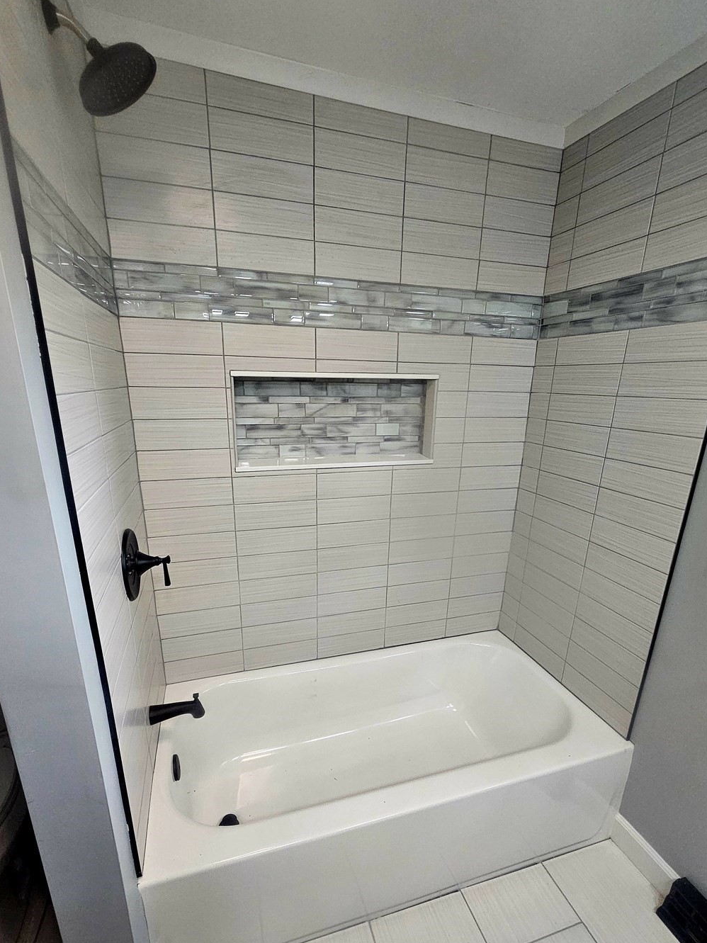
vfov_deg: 97.7
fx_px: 409
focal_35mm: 15
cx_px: 357
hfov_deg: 81.7
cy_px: 526
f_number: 2.2
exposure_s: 1/60.2
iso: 200
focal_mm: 2.2
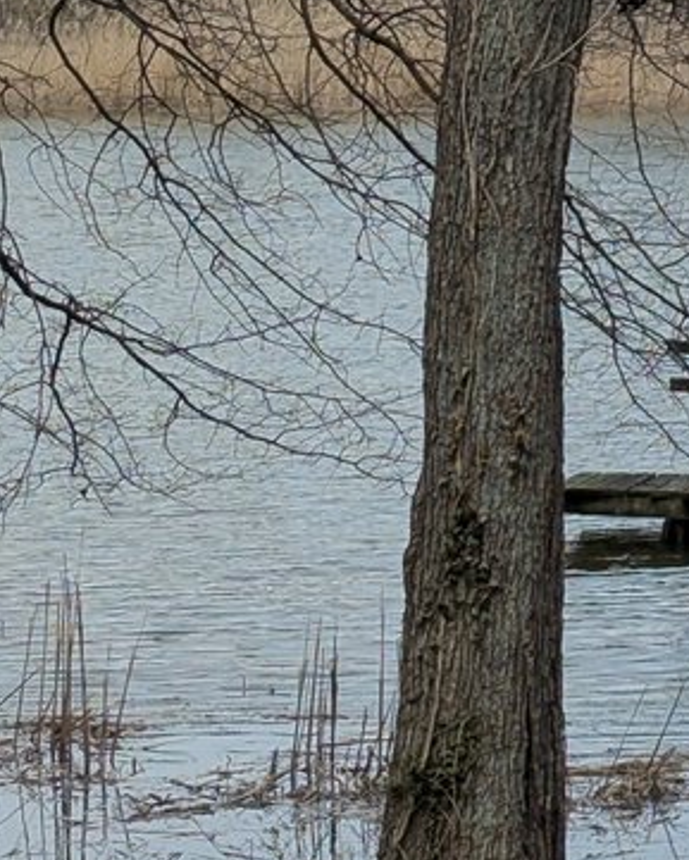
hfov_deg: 7.3
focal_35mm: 196
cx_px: 1756
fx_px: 4994
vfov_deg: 9.8
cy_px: 30
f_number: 1.85
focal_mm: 6.81
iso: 47
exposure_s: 1/1767
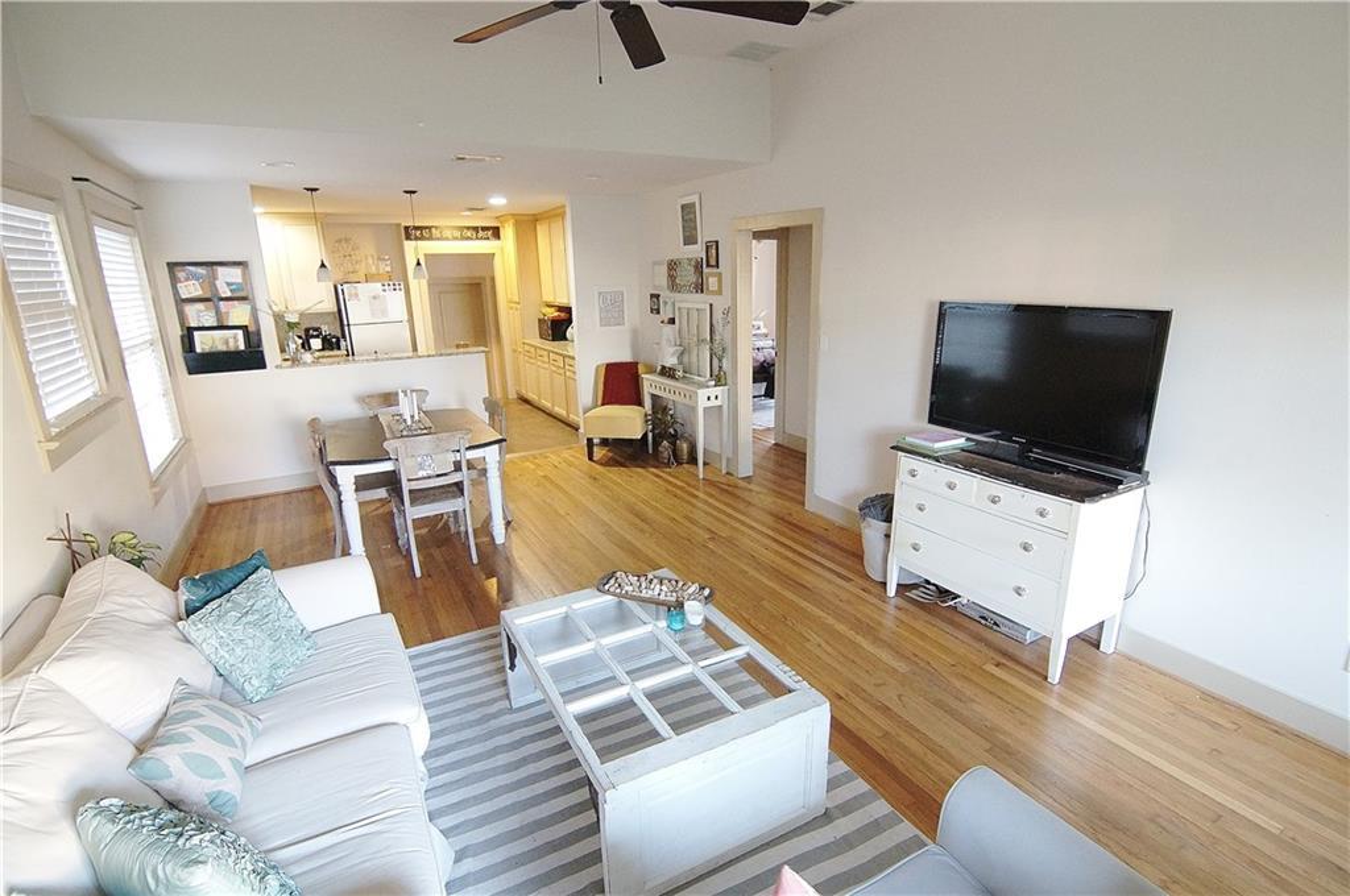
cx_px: 675
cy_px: 448
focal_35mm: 16
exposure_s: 1/10
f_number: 5
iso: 3200
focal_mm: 11
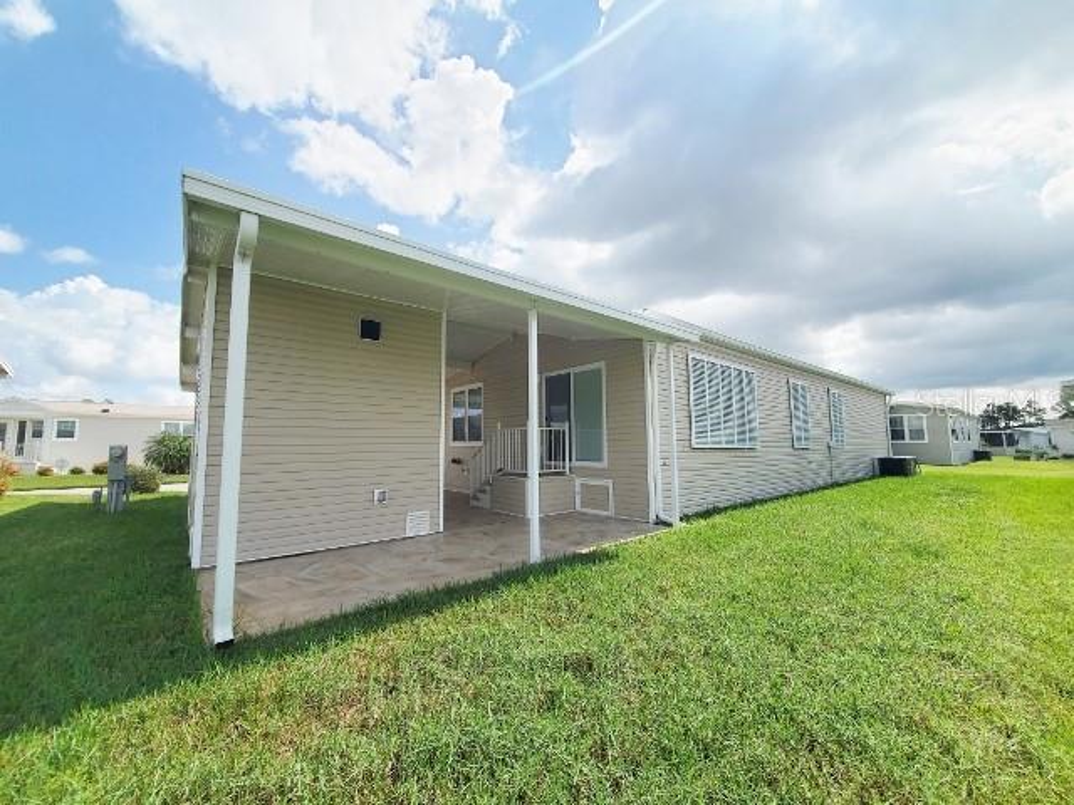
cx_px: 537
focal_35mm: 13
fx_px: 403
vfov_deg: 89.9
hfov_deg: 106.2
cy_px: 402
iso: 50
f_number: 2.2
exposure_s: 1/1163
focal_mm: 1.8
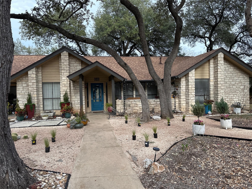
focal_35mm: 24
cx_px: 126
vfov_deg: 56.8
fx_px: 175
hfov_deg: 71.6
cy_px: 94
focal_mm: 6.86
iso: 80
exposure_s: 1/864
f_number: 1.78
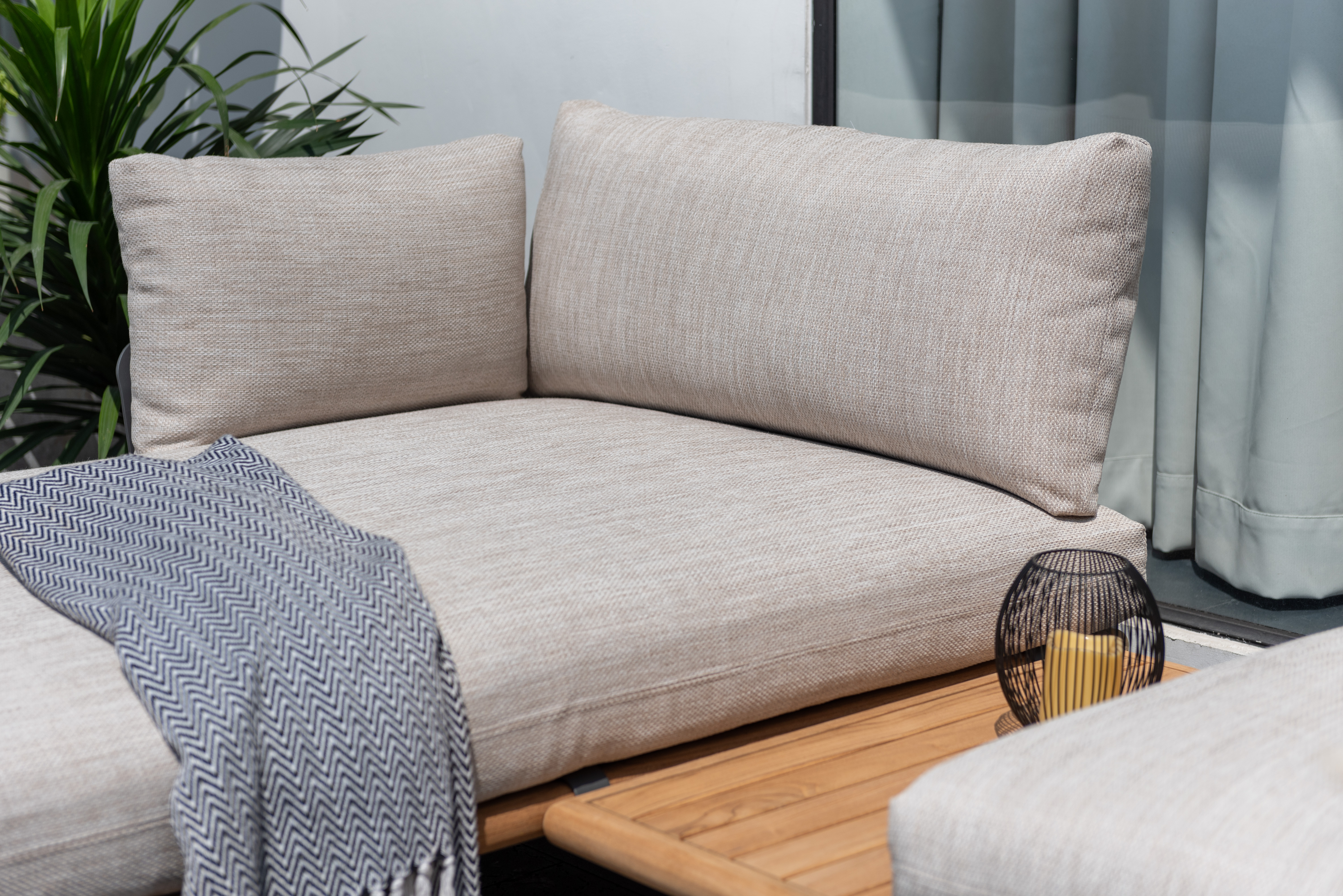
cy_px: 448
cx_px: 672
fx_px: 2612
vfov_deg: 19.5
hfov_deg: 28.8
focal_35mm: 70
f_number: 3.5
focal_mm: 70
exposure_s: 1/4000
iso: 100
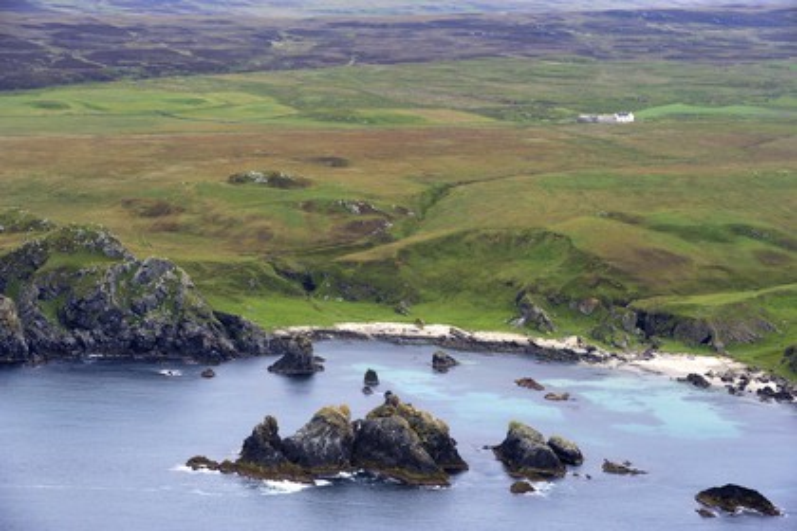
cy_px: 266
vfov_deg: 11.0
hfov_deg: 16.4
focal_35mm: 125
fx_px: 2767
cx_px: 398
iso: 400
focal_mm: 125
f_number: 8
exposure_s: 1/800
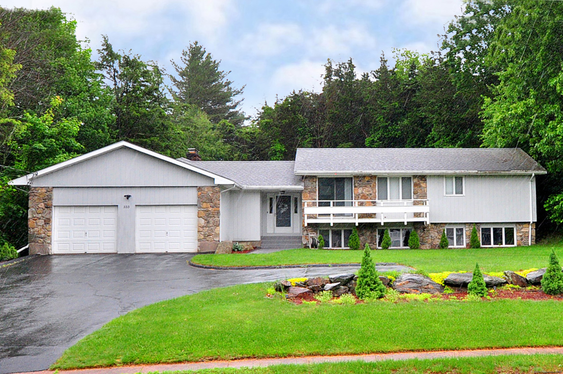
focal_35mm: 22
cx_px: 282
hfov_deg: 77.4
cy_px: 187
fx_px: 352
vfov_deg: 56.1
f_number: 8
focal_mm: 15
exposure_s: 1/200
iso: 1000
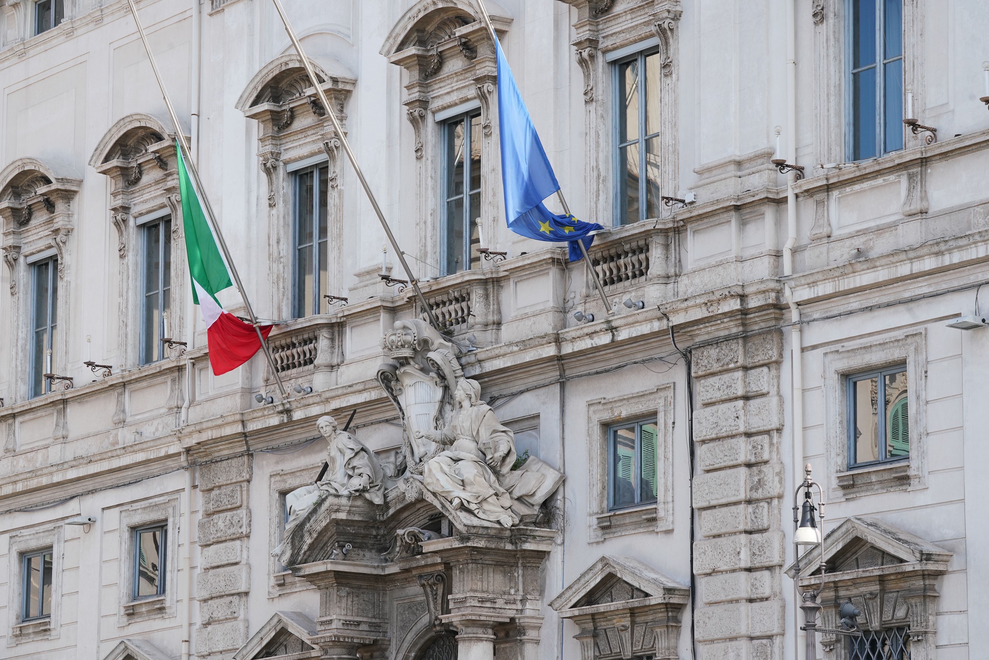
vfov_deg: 10.3
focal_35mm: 133
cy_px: 330
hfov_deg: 15.4
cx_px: 494
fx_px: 3655
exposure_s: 1/400
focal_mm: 133
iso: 1000
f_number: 13
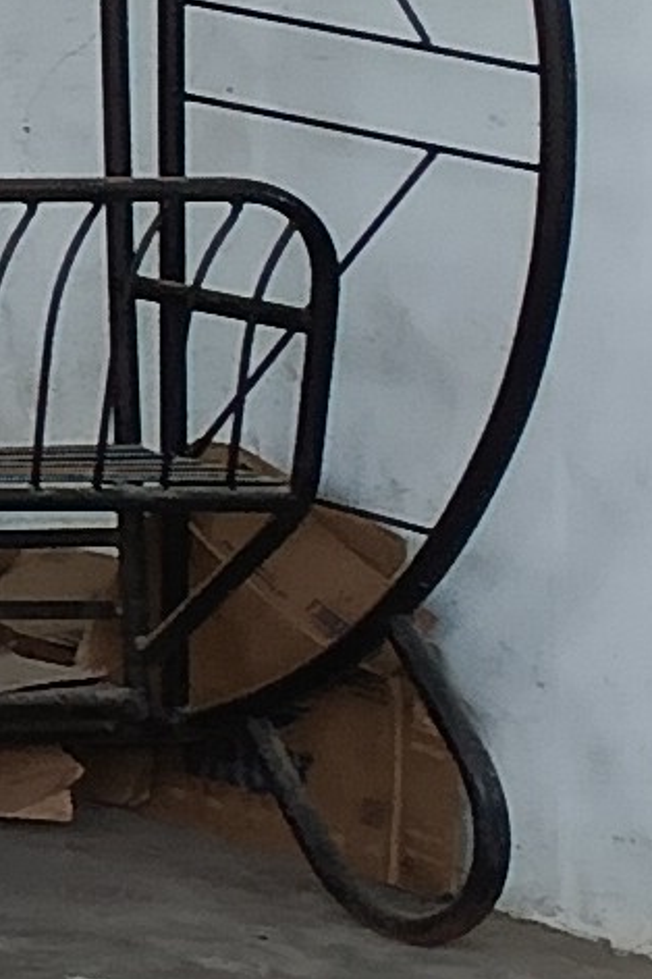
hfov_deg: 4.6
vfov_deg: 9.2
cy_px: -931
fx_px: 5759
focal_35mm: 212
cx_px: -3326
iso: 50
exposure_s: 1/128
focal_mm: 5.24
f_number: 1.7
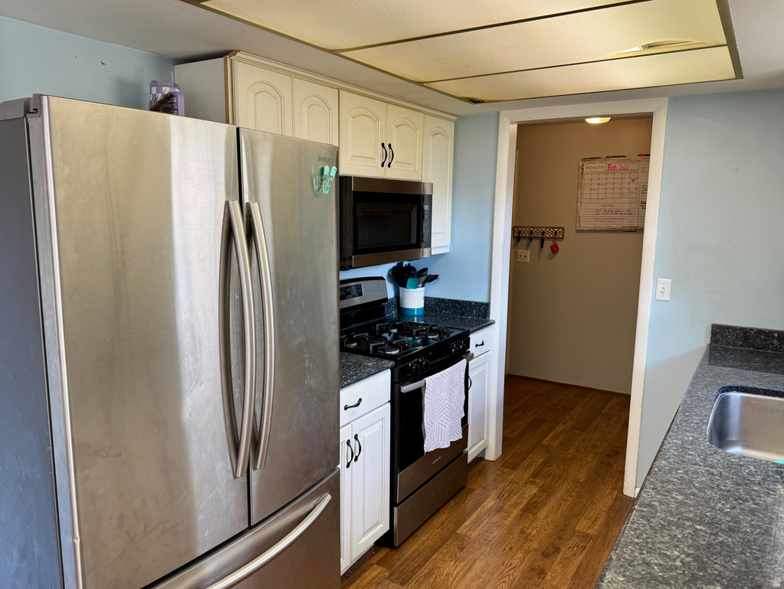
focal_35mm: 24
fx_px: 544
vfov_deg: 56.8
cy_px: 294
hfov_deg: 71.6
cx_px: 392
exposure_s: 1/120
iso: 125
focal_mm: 6.76
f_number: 1.78
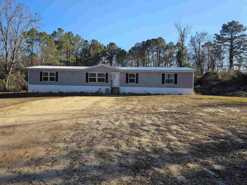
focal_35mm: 26
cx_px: 109
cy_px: 89
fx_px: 186
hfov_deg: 67.1
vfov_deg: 53.0
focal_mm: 6.3
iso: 10
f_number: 1.7
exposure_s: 1/393
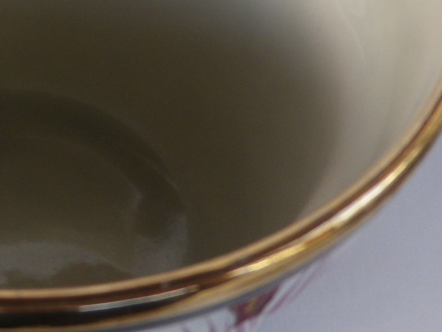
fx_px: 792
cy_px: 38
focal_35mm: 62
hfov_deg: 28.9
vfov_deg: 23.1
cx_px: -16
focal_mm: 4.5
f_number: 3.5
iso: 80
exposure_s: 1/50
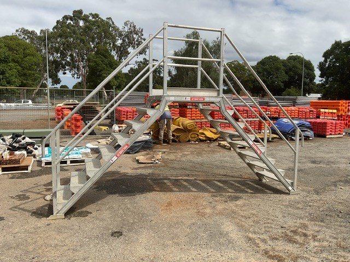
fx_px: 293
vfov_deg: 48.2
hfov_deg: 61.7
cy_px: 131
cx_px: 175
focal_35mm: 29
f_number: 1.8
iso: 16
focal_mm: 3
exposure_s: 1/2801
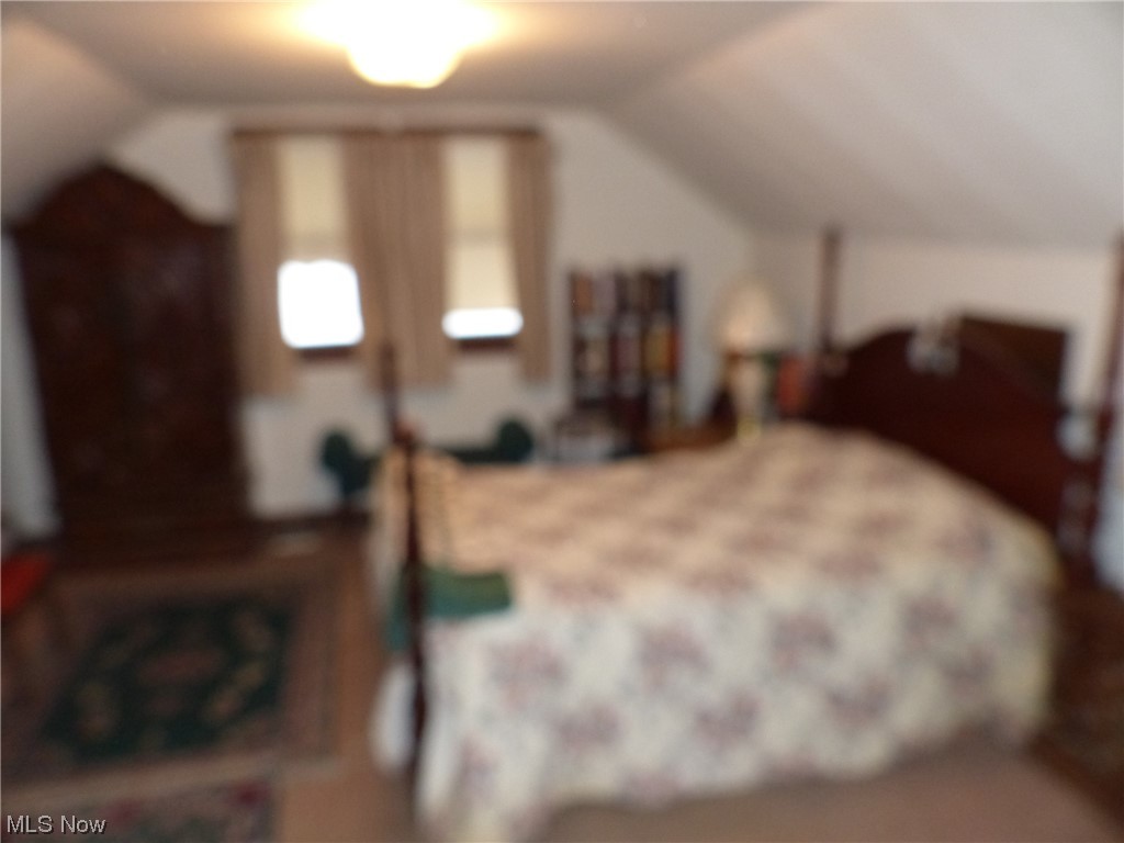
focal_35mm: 25
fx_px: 812
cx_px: 562
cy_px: 422
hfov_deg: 69.4
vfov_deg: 54.9
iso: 400
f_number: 2.8
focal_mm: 4.5
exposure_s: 1/60
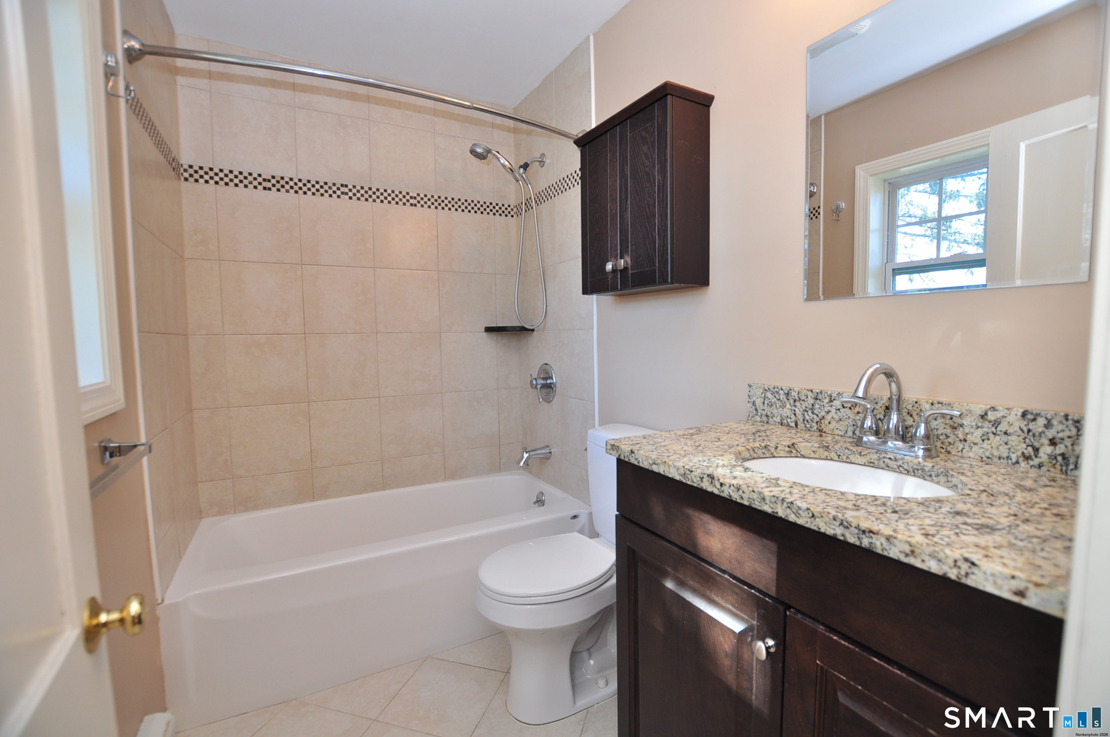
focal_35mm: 15
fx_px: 462
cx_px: 555
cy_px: 368
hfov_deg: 100.5
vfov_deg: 77.2
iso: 200
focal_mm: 10
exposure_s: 1/50
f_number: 4
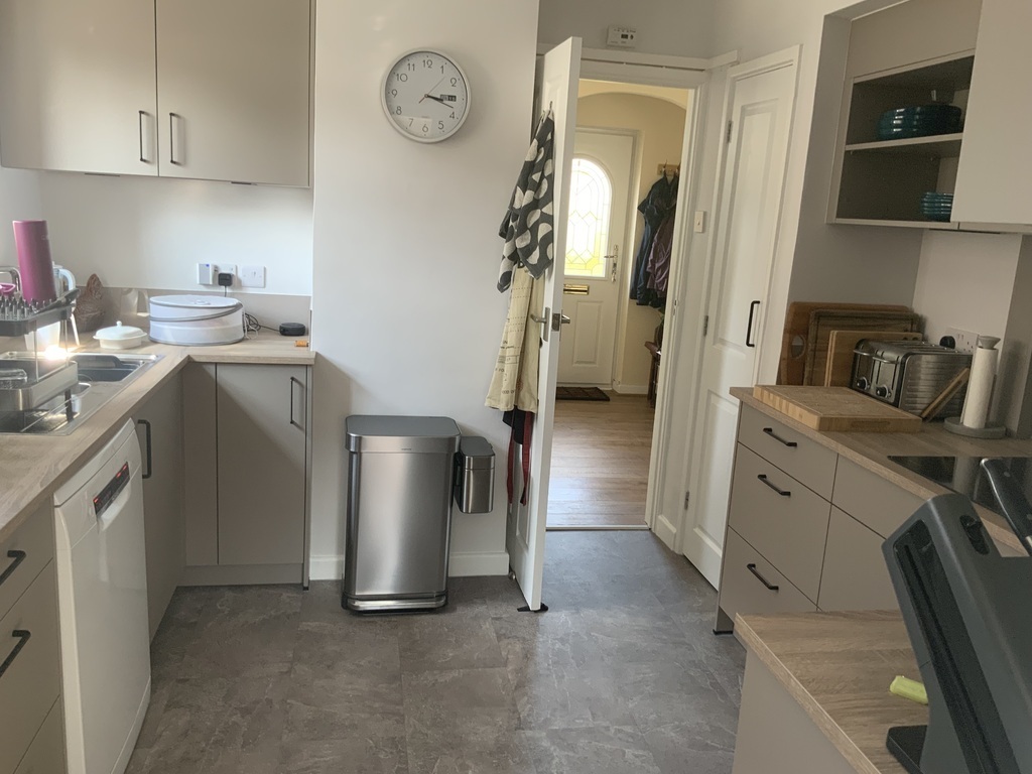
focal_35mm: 29
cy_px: 387
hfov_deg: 61.7
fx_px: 865
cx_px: 516
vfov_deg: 48.2
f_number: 1.8
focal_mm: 3
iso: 50
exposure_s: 1/60
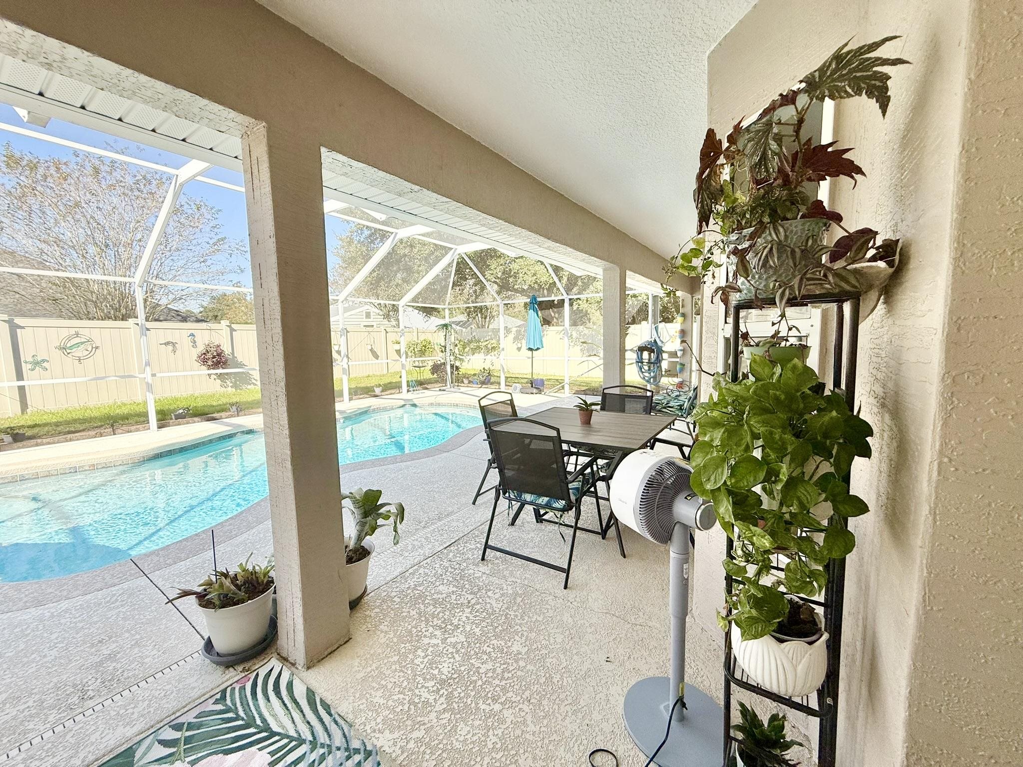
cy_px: 384
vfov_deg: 85.7
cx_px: 512
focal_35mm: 14
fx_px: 414
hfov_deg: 102.1
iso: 50
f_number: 2.2
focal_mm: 2.22
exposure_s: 1/631
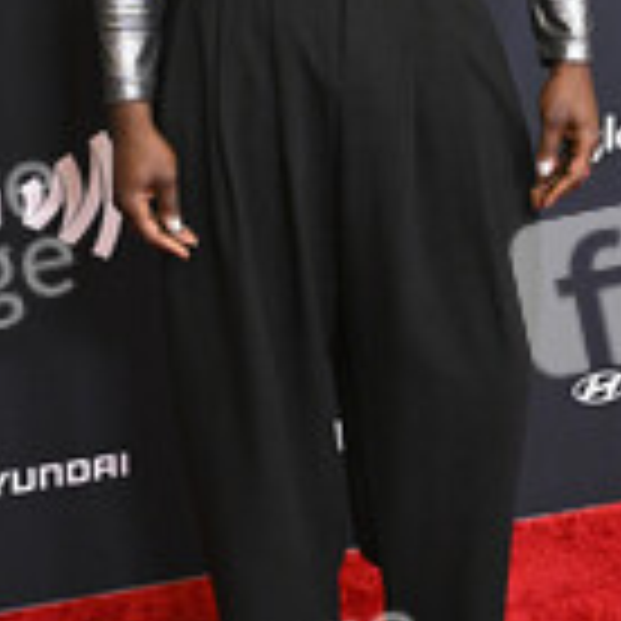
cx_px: 333
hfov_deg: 17.2
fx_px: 2050
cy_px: 45
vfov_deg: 17.0
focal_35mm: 101
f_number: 5.6
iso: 4000
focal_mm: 41
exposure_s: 1/250
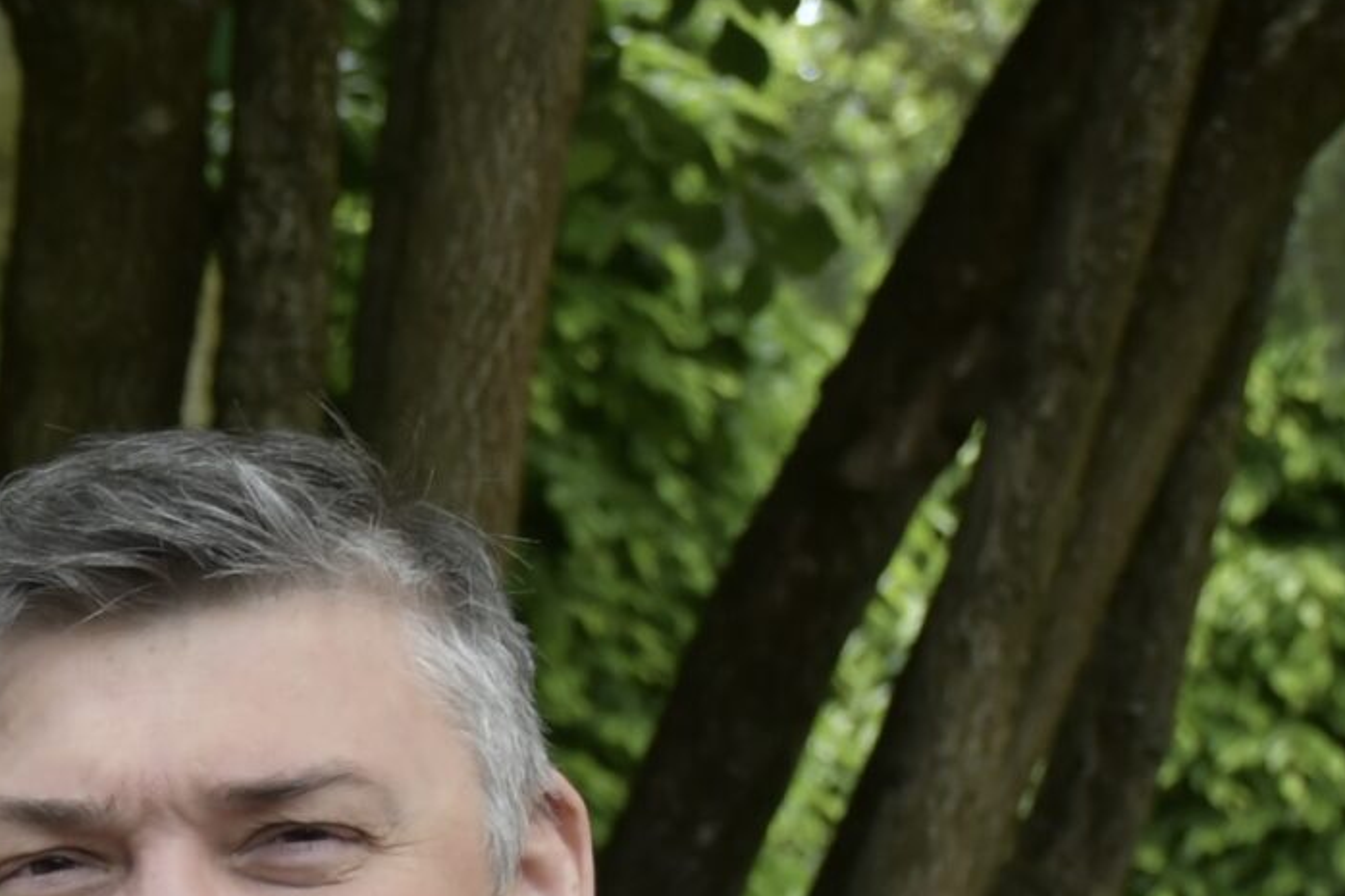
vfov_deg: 6.5
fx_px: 7806
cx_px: -603
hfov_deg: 9.6
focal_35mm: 209
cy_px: 1405
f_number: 5
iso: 400
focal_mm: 38
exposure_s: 1/250
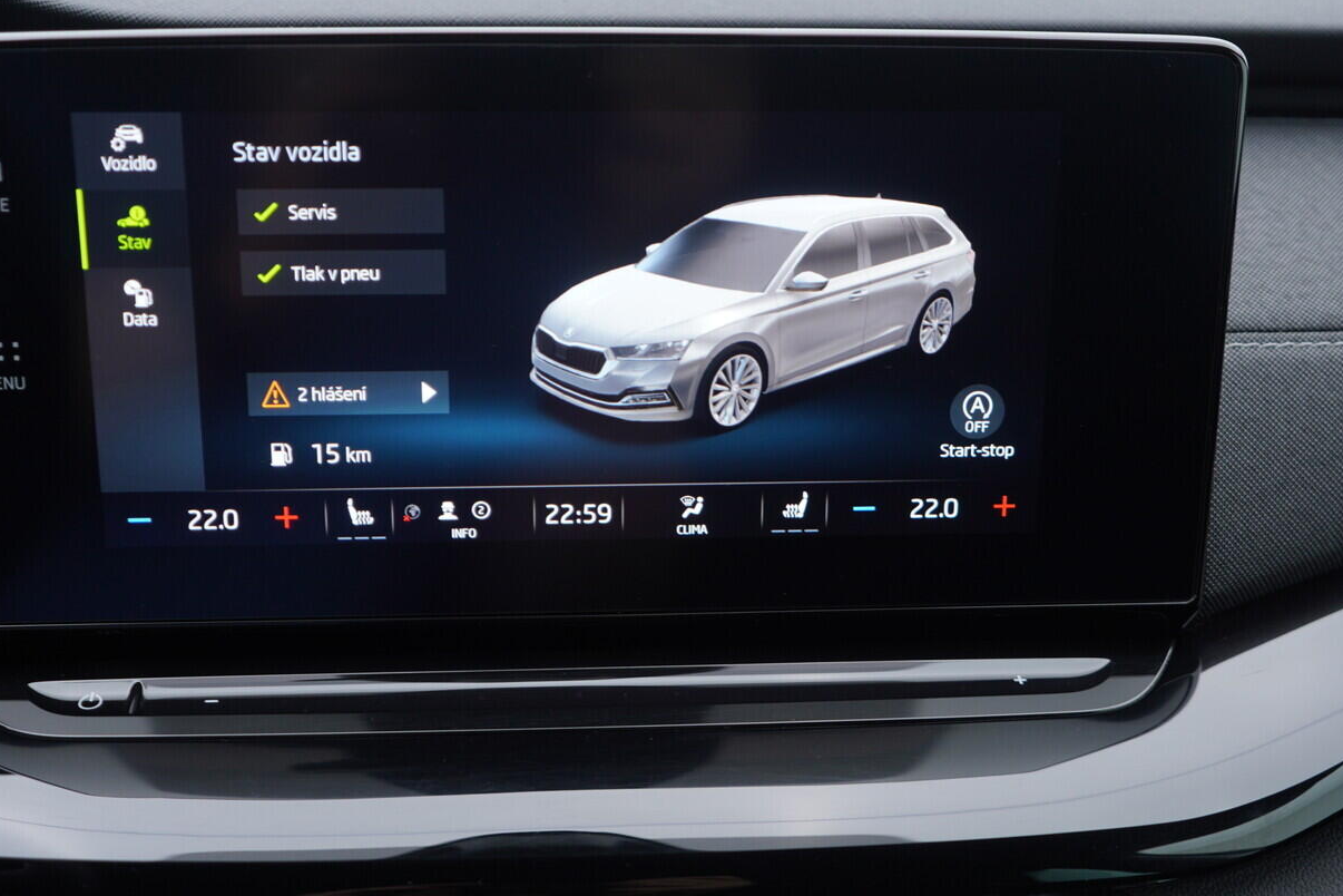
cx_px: 617
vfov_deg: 31.1
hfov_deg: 45.4
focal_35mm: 43
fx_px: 1604
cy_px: 522
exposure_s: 1/40
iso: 125
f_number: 2.8
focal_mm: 24
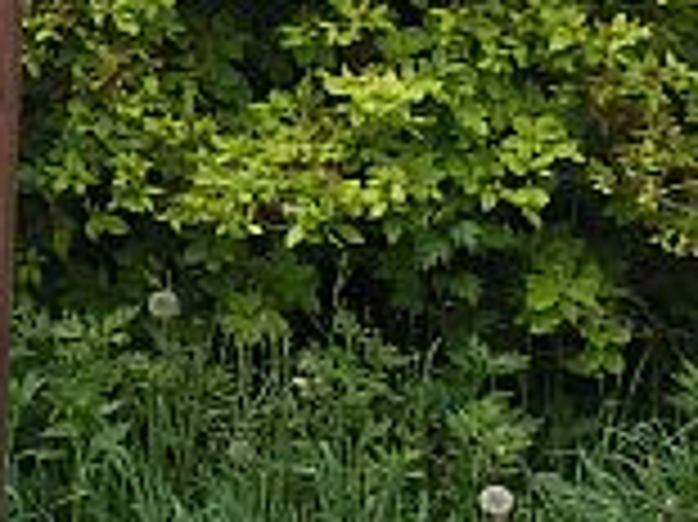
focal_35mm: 277
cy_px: 90
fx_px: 5581
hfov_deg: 6.9
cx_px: -712
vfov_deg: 5.4
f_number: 5.6
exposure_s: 1/100
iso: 50
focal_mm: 17.3
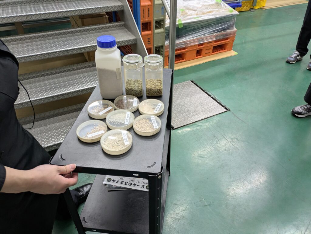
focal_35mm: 25
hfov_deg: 69.4
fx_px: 225
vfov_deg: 54.9
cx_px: 156
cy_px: 117
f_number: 1.89
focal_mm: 5.43
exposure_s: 1/60
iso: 116
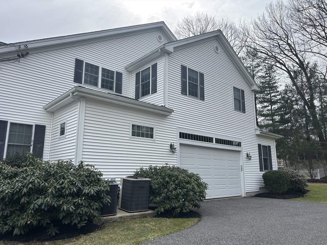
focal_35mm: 26
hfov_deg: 67.3
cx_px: 164
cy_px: 122
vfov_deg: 53.1
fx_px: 246
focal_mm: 5.7
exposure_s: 1/2841
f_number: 1.5
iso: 50
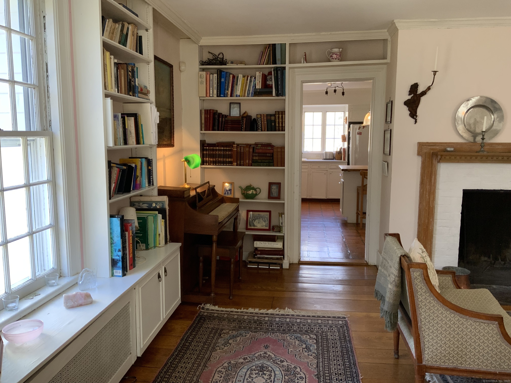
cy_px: 192
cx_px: 256
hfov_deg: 61.7
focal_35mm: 29
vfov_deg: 48.2
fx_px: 428
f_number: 1.8
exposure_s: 1/60
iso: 64
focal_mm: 3
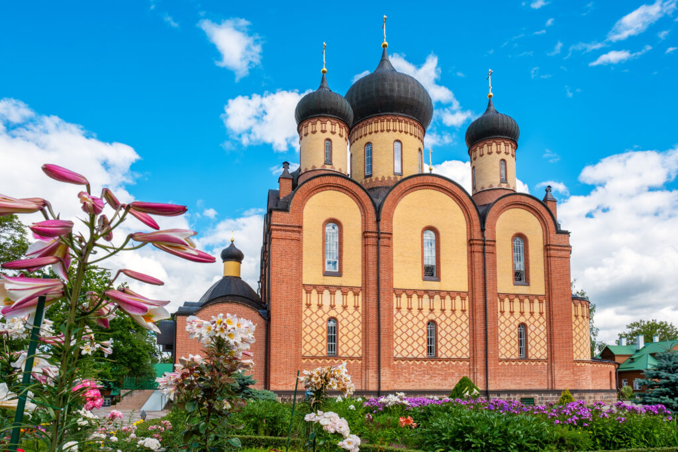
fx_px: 452
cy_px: 226
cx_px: 339
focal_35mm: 24
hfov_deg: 73.7
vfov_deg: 53.1
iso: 200
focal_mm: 16
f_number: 10
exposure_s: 1/200
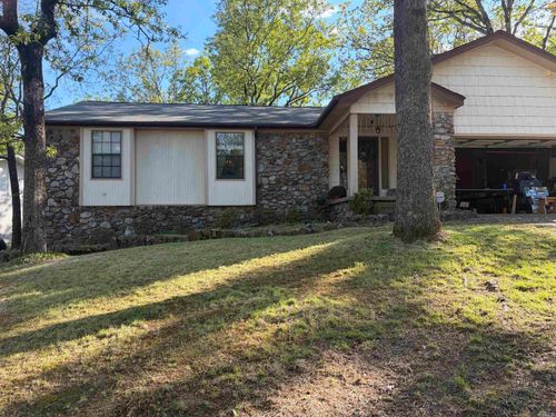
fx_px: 418
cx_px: 278
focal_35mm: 26
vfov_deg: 53.1
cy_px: 208
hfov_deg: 67.3
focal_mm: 5.96
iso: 64
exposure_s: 1/641
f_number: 1.6
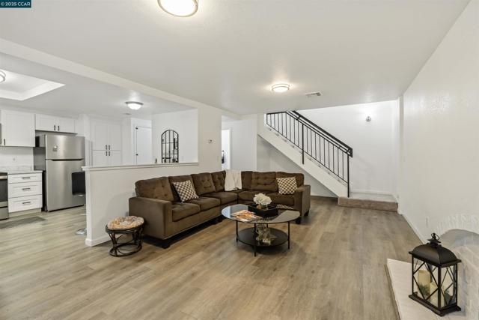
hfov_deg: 96.7
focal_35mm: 16
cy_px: 160
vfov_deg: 73.8
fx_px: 213
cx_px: 240
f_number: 8
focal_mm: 16
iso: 400
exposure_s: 1/6
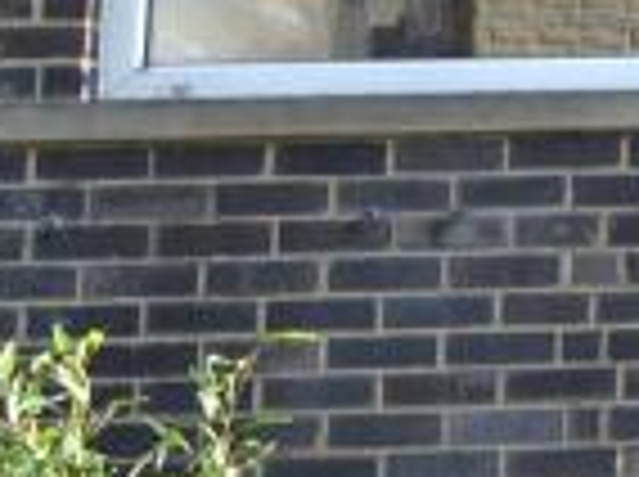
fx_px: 2884
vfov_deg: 9.1
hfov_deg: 10.9
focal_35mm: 156
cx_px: 1480
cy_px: -340
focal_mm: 15
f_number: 5.6
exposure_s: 1/125
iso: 180
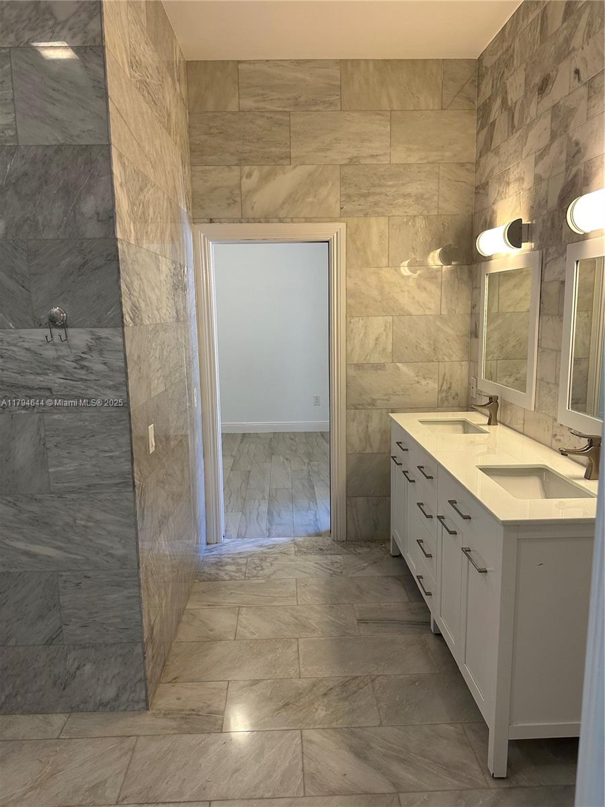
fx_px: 559
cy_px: 404
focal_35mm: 24
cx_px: 302
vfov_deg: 71.6
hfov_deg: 56.8
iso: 200
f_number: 1.78
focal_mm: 6.86
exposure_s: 1/120
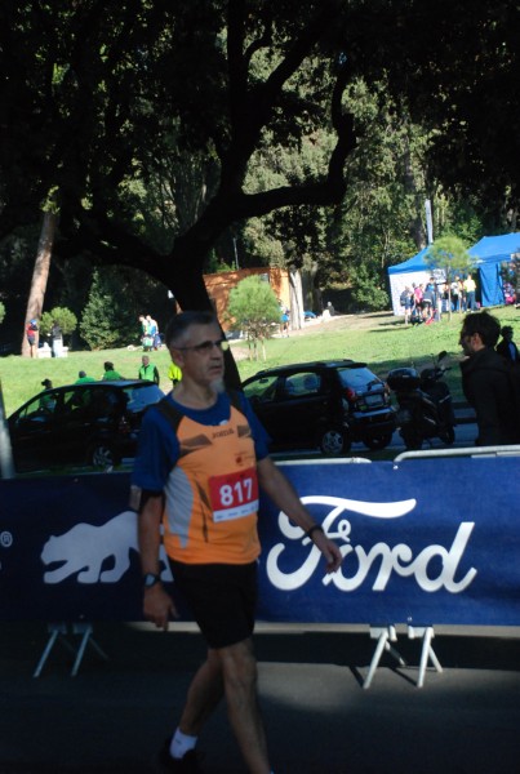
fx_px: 1552
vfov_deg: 28.0
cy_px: 387
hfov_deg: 19.0
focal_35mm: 72
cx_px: 260
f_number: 4.8
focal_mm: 48
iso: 1000
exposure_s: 1/1250
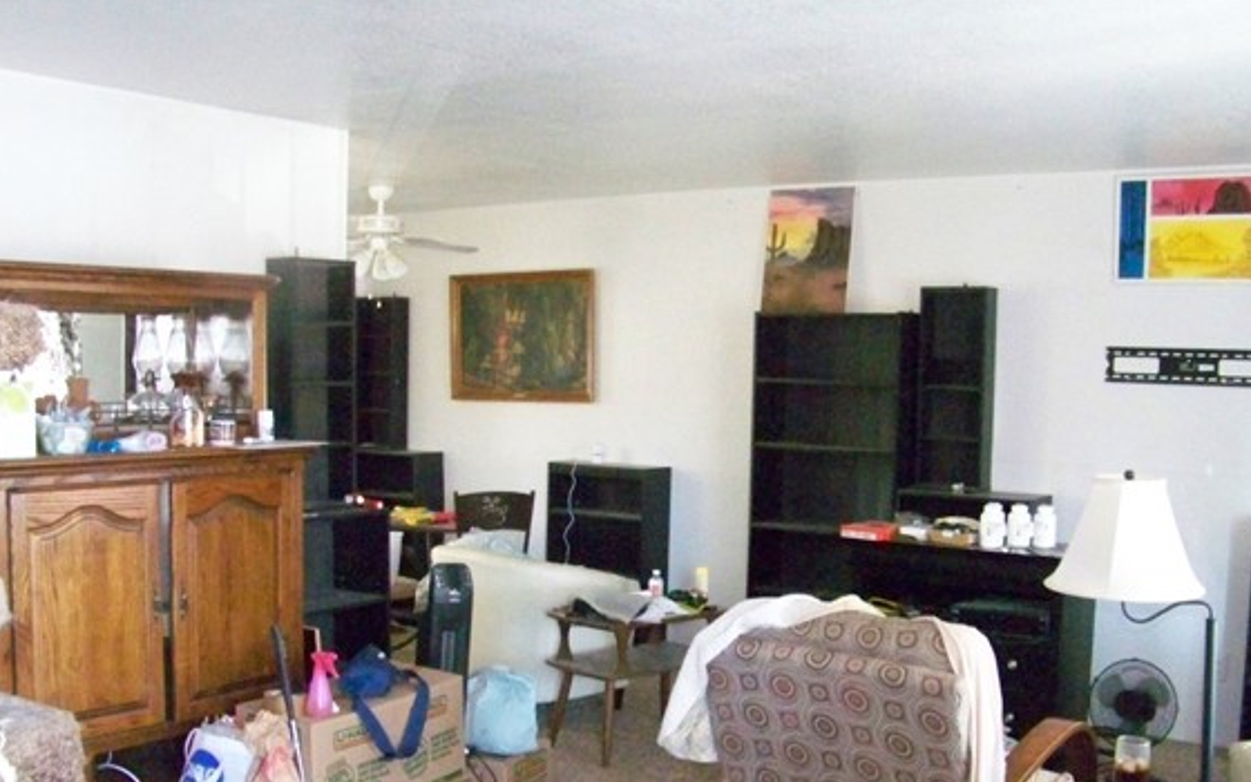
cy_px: 532
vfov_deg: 31.7
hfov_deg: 49.2
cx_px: 583
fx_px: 1364
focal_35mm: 40
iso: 1600
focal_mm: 5.85
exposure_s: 1/30
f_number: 2.8
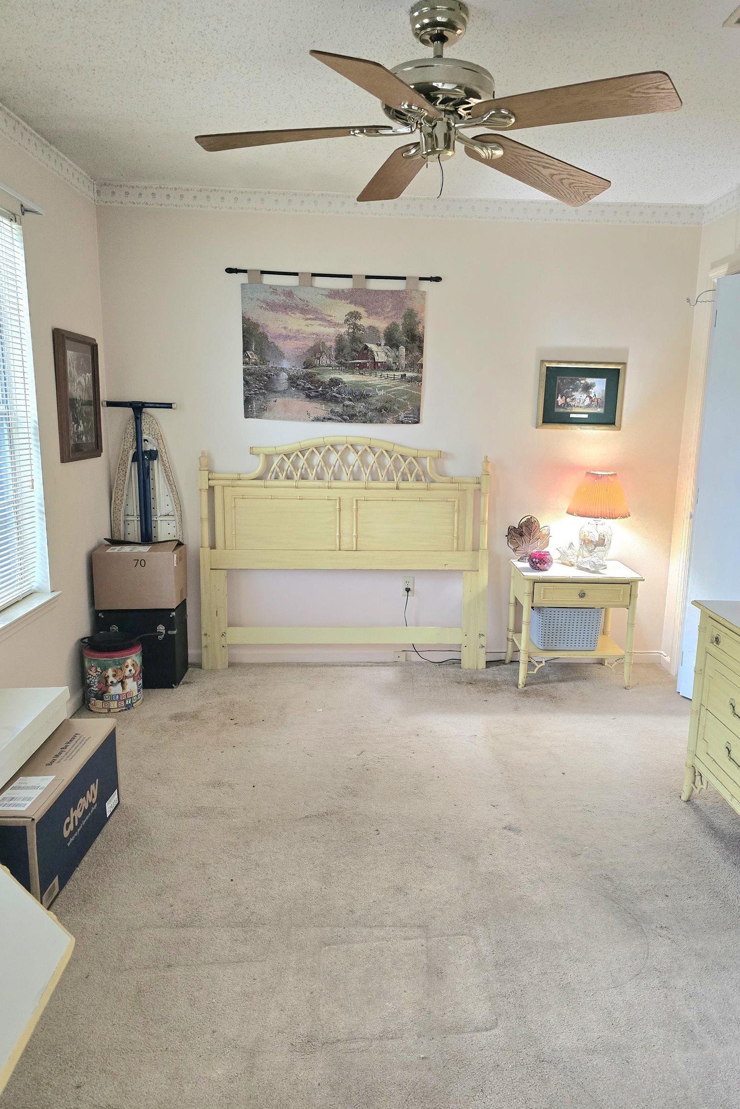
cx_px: 407
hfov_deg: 53.0
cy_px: 555
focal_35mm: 24
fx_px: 740
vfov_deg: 73.7
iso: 800
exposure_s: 1/120
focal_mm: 6.3
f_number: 1.7
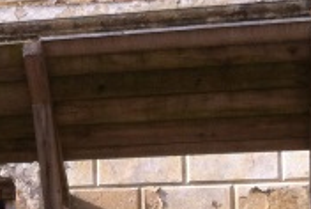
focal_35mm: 165
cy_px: 181
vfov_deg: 8.3
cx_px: -231
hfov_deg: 11.6
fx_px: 1428
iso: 80
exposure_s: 1/559
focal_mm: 3.85
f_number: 2.8
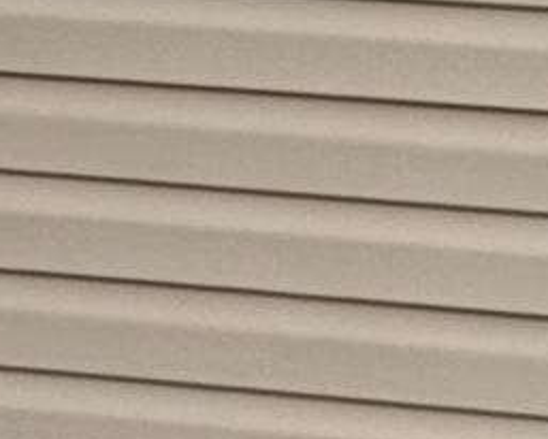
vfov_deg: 4.1
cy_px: -232
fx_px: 6054
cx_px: -648
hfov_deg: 5.1
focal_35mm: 373
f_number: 1.78
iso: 64
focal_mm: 6.76
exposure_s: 1/4608
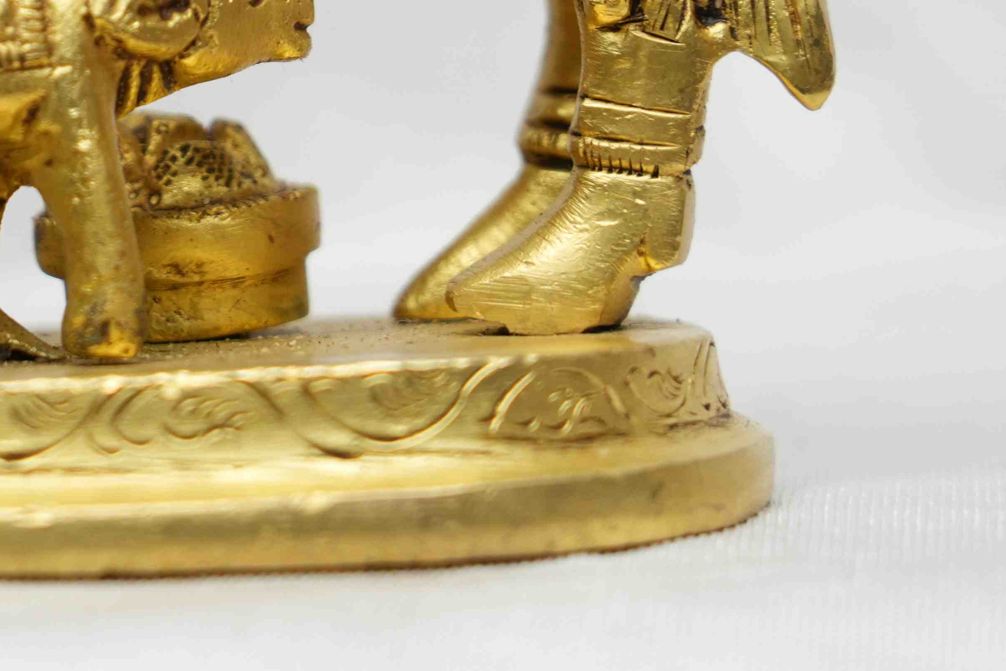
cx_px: 11
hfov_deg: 6.8
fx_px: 8494
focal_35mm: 304
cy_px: -259
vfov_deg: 4.5
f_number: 5.6
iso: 250
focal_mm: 105
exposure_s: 1/60
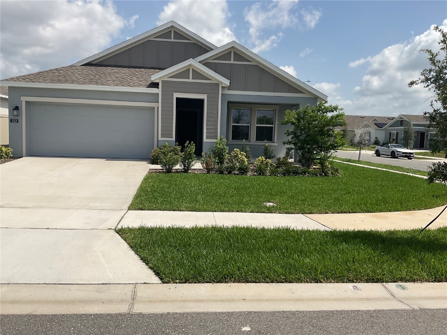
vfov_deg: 48.2
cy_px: 168
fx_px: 374
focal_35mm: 29
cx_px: 224
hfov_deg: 61.7
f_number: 1.8
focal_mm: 3
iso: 20
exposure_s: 1/4065
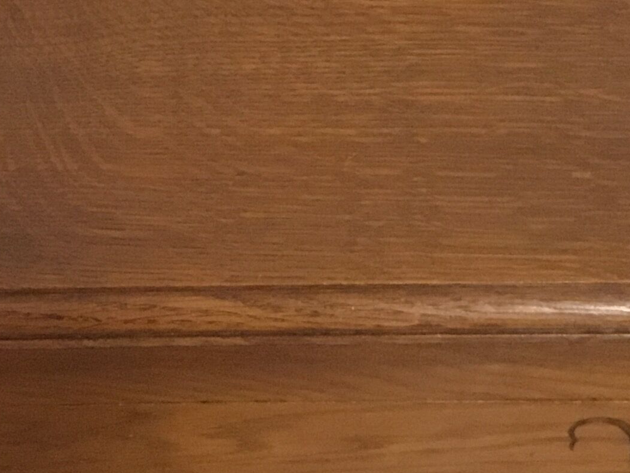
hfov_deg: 20.2
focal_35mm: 96
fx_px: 1748
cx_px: 134
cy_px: -62
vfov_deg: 15.0
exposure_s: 1/17
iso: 500
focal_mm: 3.3
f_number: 2.4
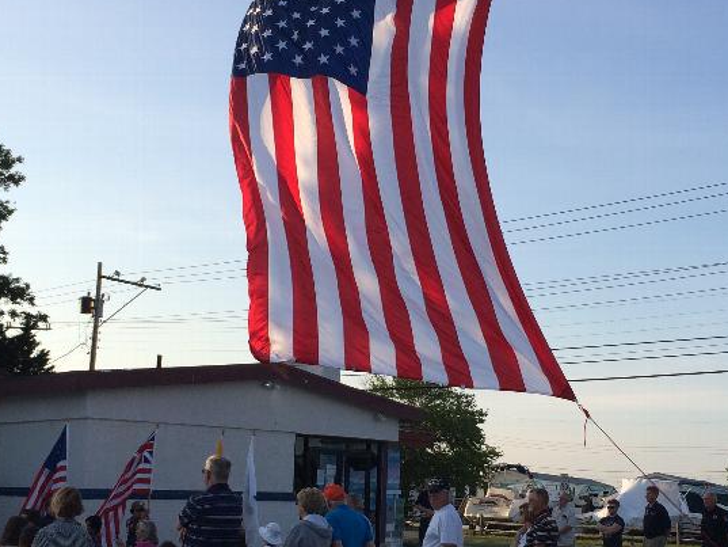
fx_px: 1136
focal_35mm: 54
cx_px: 403
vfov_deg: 27.0
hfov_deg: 35.5
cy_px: 341
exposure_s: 1/1466
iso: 32
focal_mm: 4.15
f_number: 2.2
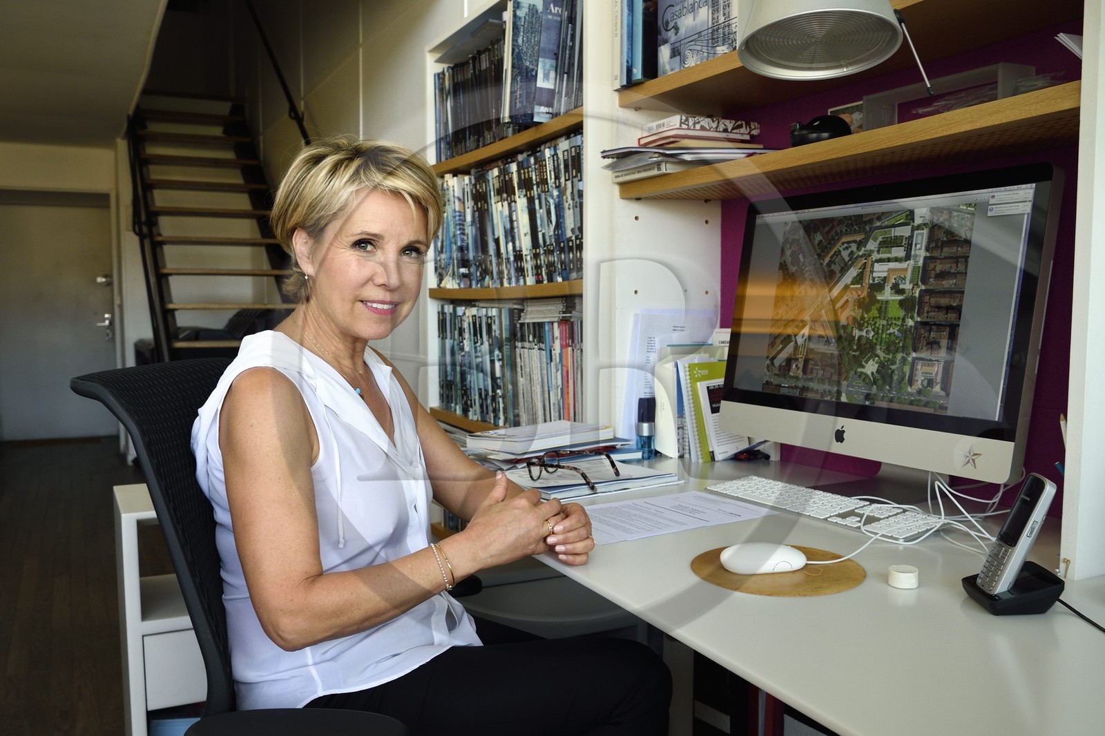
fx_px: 921
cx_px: 552
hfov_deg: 61.9
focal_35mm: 30
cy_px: 368
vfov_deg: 43.6
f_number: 7.1
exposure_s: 1/160
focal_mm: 30
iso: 800
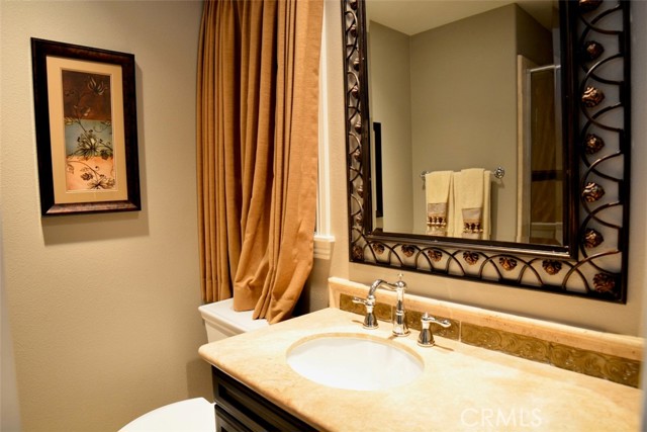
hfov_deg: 81.2
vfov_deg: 59.5
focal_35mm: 21
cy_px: 216
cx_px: 324
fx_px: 377
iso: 800
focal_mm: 14
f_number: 3.5
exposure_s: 1/50
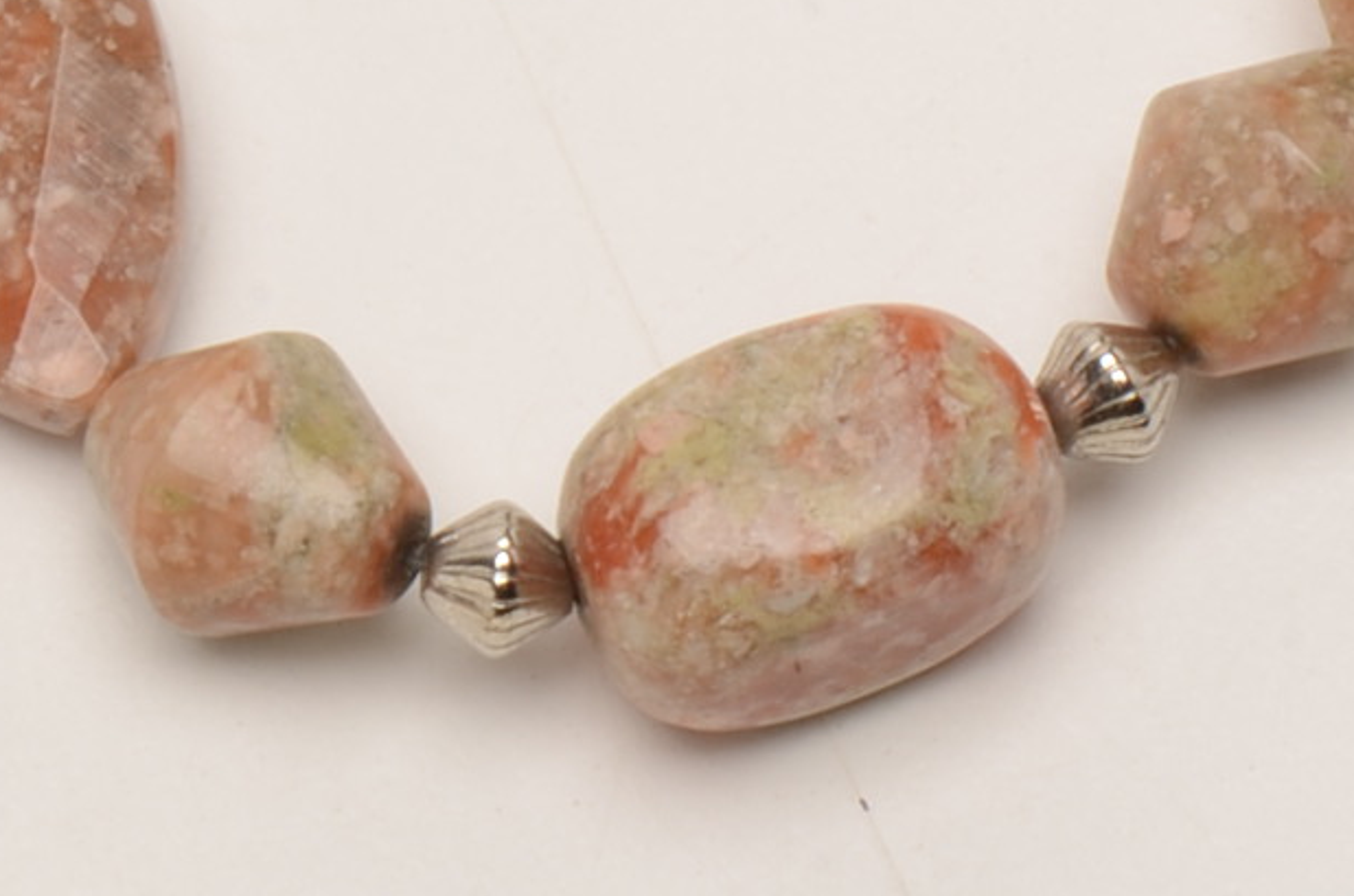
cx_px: 460
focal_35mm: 329
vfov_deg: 4.1
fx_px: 12345
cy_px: -191
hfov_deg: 6.3
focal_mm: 55
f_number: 29
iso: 100
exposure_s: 1/160
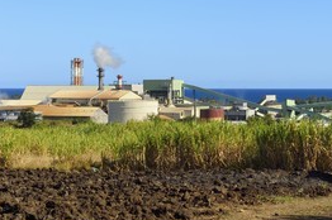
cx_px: 259
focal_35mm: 106
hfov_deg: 19.1
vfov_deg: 12.9
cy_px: 110
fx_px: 976
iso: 200
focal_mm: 66
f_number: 14
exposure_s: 1/250
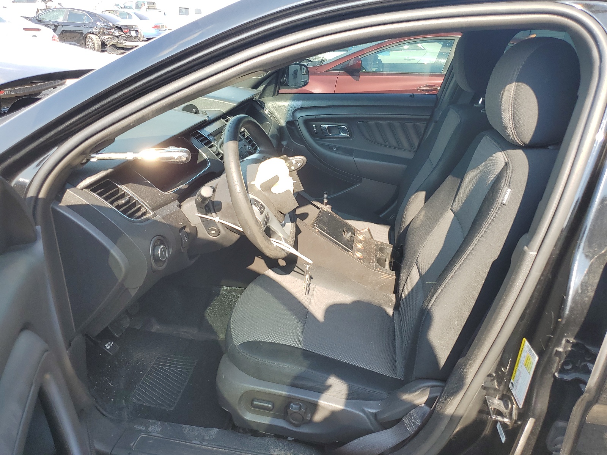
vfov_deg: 53.1
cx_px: 304
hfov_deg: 67.3
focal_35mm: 26
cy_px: 228
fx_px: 456
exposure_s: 1/417
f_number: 1.5
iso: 50
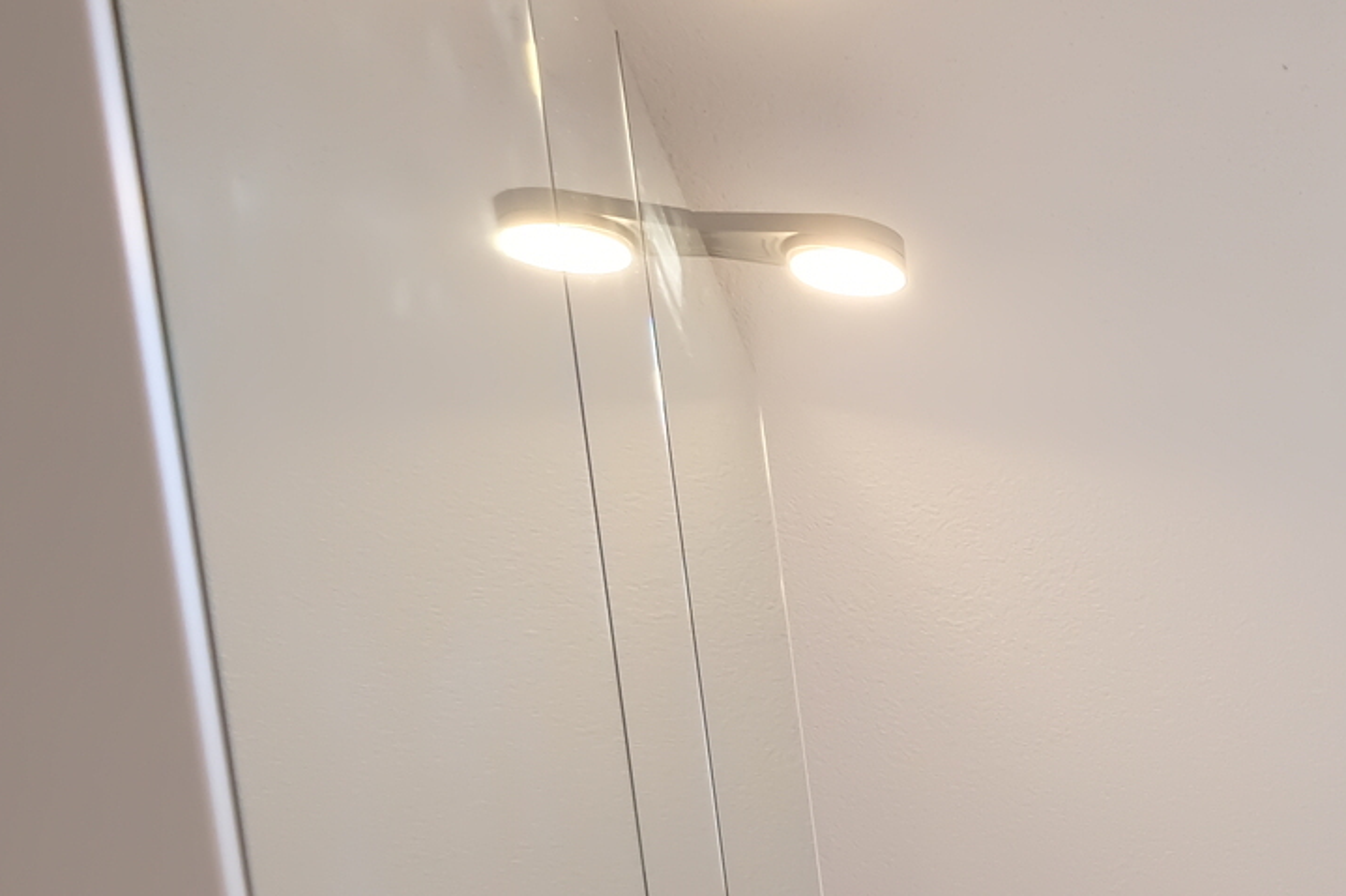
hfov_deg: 25.3
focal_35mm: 57
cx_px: 2084
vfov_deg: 20.3
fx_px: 2131
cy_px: 1355
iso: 640
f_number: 4
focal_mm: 10.5
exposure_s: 1/30
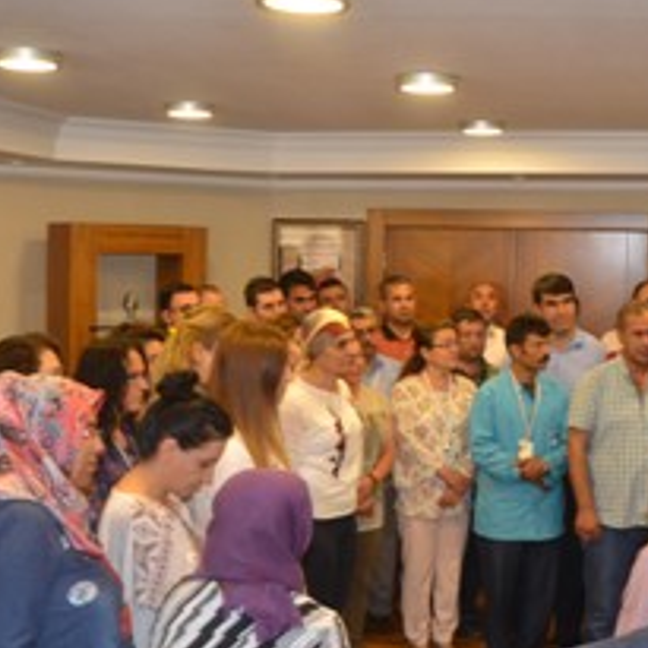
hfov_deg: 33.9
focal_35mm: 50
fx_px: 1059
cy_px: 318
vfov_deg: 34.0
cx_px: 392
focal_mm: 18
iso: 500
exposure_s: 1/60
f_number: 3.5
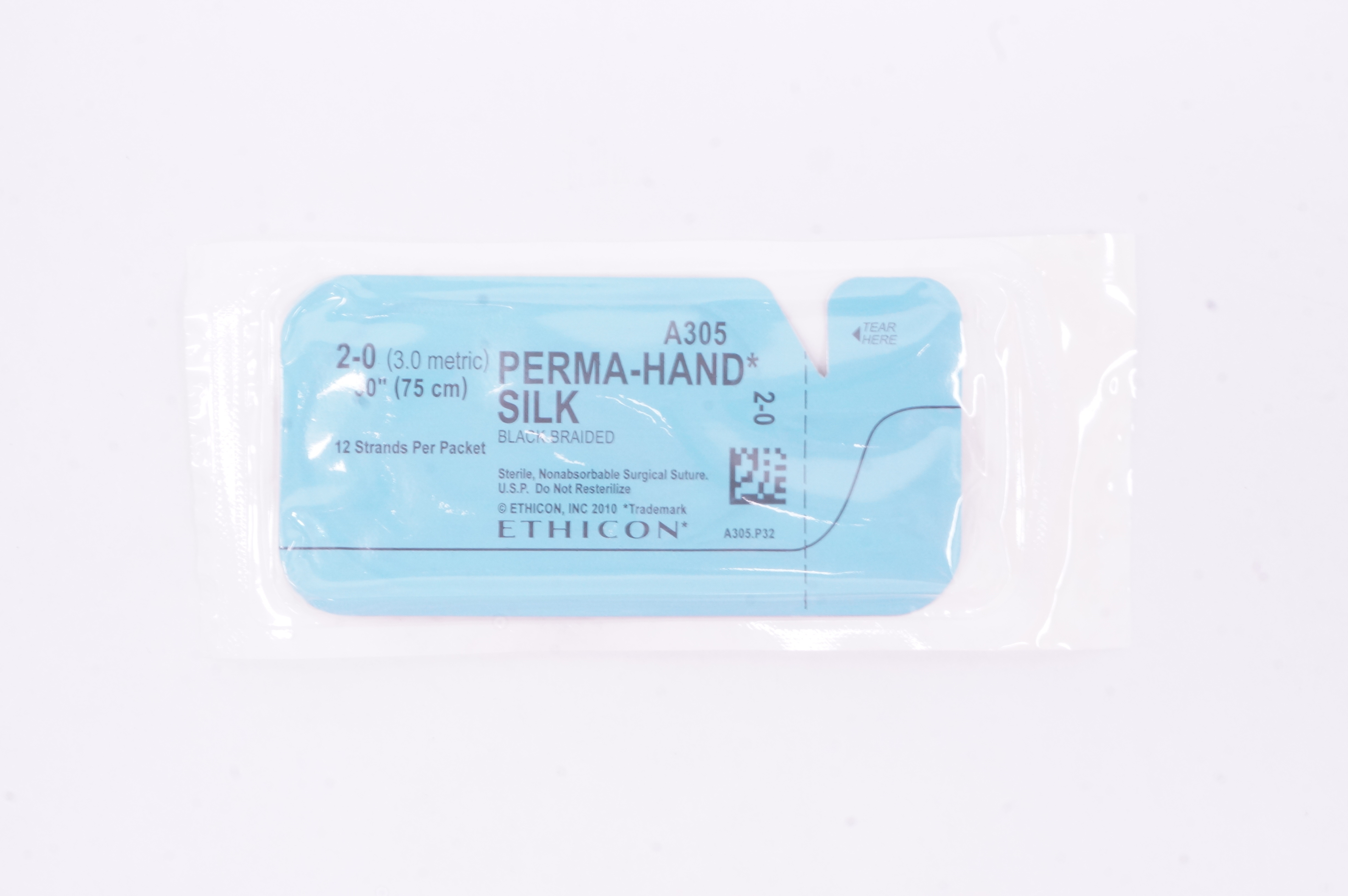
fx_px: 1964
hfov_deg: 37.9
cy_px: 448
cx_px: 674
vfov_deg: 25.7
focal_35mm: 52
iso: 800
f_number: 18
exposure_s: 1/10
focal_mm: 35
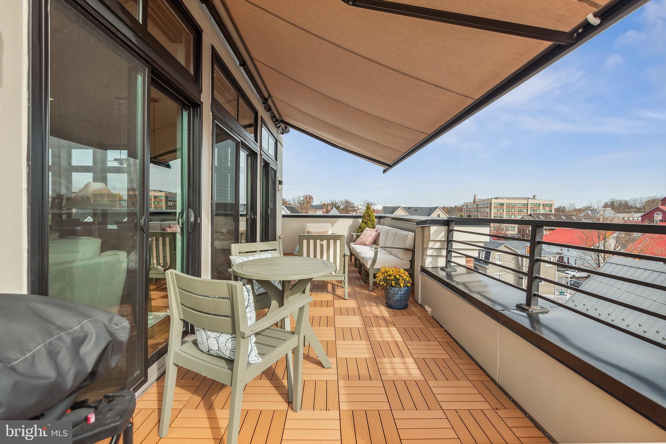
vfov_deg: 73.7
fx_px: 296
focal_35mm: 16
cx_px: 333
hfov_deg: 96.7
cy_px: 222
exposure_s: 1/320
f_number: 8
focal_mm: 16
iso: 200
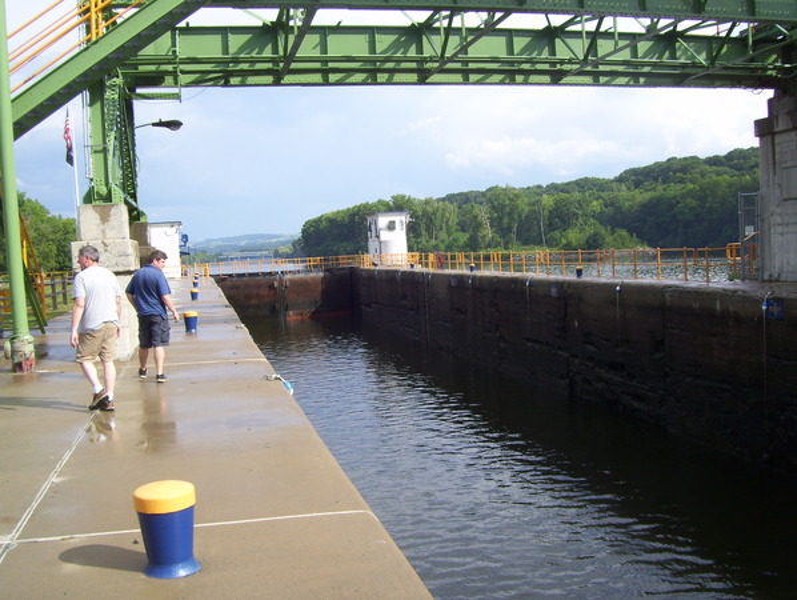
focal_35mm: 36
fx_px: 830
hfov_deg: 51.3
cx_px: 398
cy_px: 300
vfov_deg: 39.7
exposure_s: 1/400
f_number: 4.8
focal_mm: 6
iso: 80
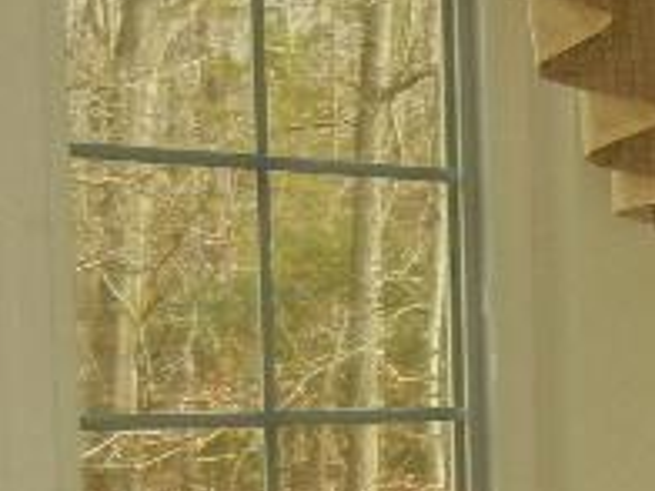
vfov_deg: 9.3
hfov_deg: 11.7
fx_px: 2971
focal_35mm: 157
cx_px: 1173
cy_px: 621
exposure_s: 1/49
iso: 160
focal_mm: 5.4
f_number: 3.5
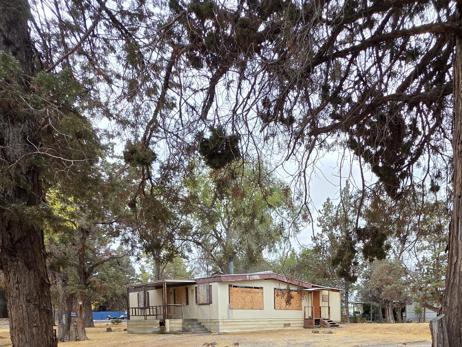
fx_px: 360
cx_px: 352
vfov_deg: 44.5
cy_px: 339
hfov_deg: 61.3
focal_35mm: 27
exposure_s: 1/505
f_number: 1.9
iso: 40
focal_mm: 2.2
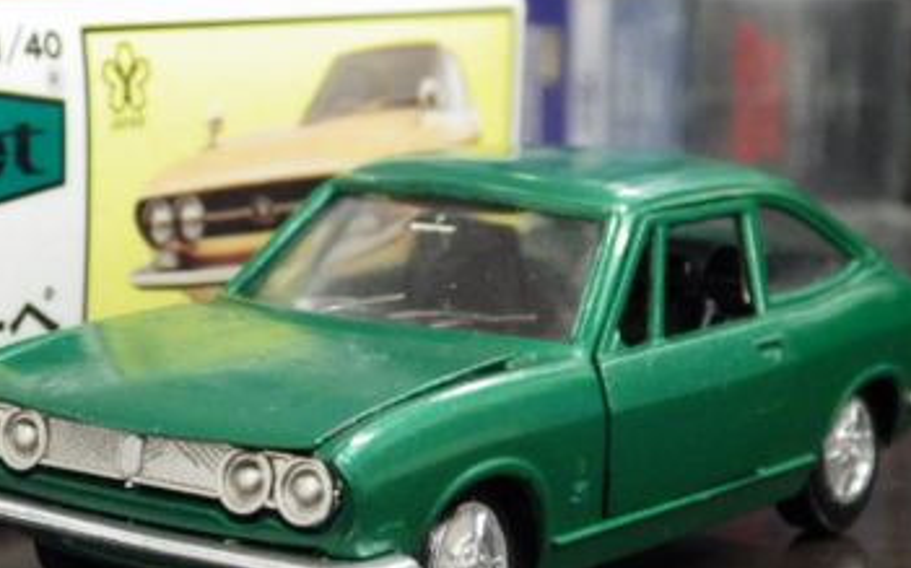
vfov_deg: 11.5
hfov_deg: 18.1
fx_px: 2829
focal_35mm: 114
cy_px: 262
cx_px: 187
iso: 800
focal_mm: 10.7
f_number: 4
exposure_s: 1/30
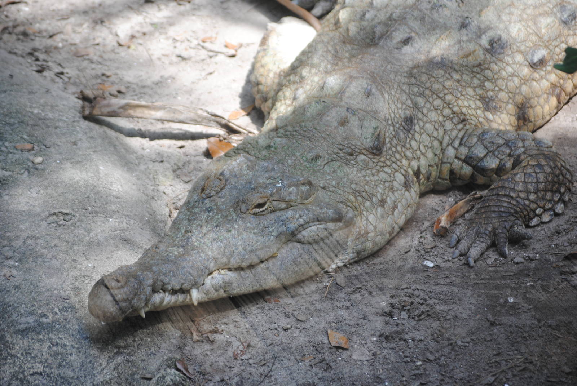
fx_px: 1974
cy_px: 193
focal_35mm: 123
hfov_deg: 16.6
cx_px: 288
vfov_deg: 11.2
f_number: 4.2
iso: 200
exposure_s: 1/125
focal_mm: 82
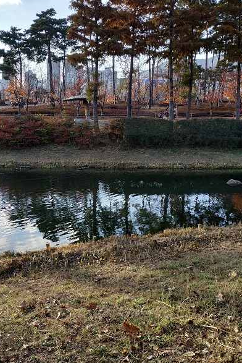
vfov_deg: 55.8
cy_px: 188
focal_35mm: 34
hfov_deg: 38.8
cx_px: 98
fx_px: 342
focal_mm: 3.94
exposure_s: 1/974
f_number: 1.9
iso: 250
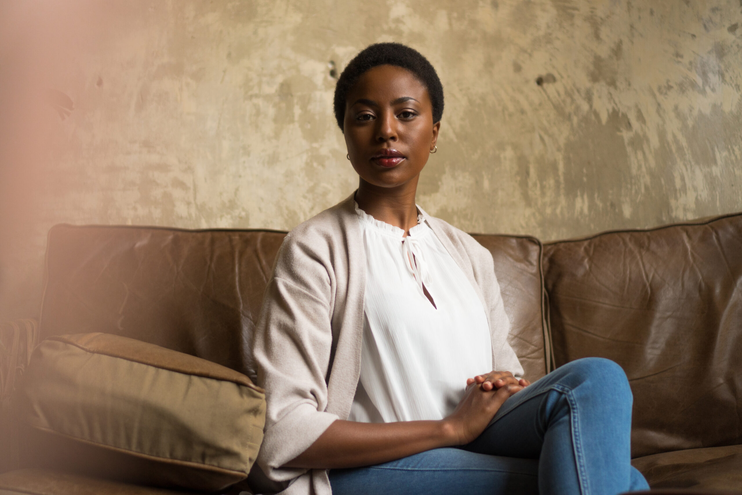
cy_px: 248
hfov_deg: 37.8
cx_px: 371
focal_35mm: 52
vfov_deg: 25.8
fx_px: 1082
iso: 320
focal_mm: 35
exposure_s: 1/320
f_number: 1.8
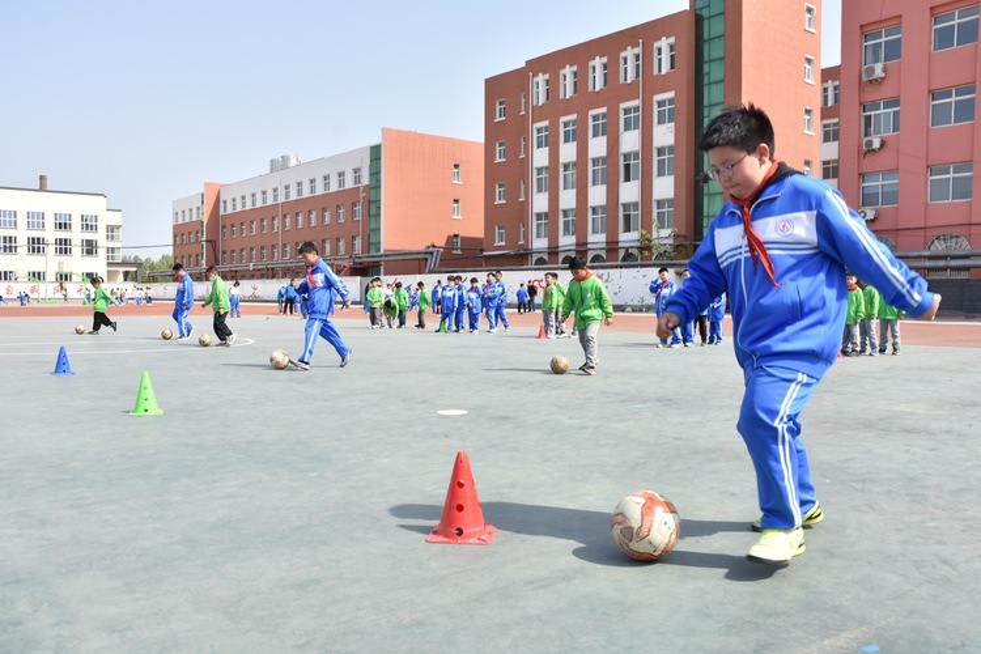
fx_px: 817
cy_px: 327
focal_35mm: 30
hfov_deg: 61.9
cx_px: 490
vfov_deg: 43.6
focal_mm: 20
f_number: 7.1
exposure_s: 1/250
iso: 100
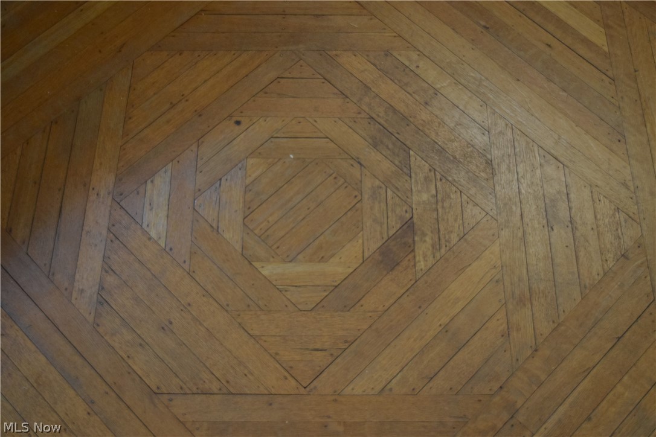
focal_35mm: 52
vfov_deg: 25.8
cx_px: 328
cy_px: 218
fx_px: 957
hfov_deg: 37.9
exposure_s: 1/40
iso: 3200
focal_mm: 35
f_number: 4.5
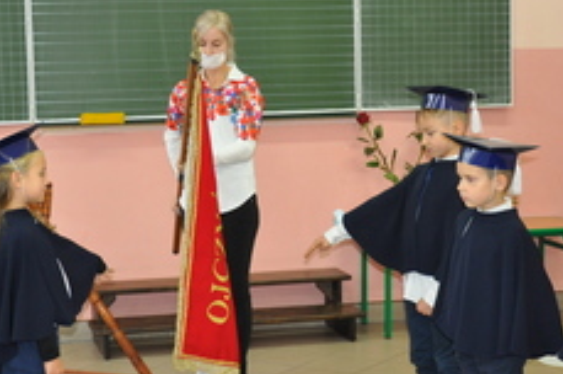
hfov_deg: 22.9
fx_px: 1390
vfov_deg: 15.3
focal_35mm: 89
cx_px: 236
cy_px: 181
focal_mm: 34
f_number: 4.2
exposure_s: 1/80
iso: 800
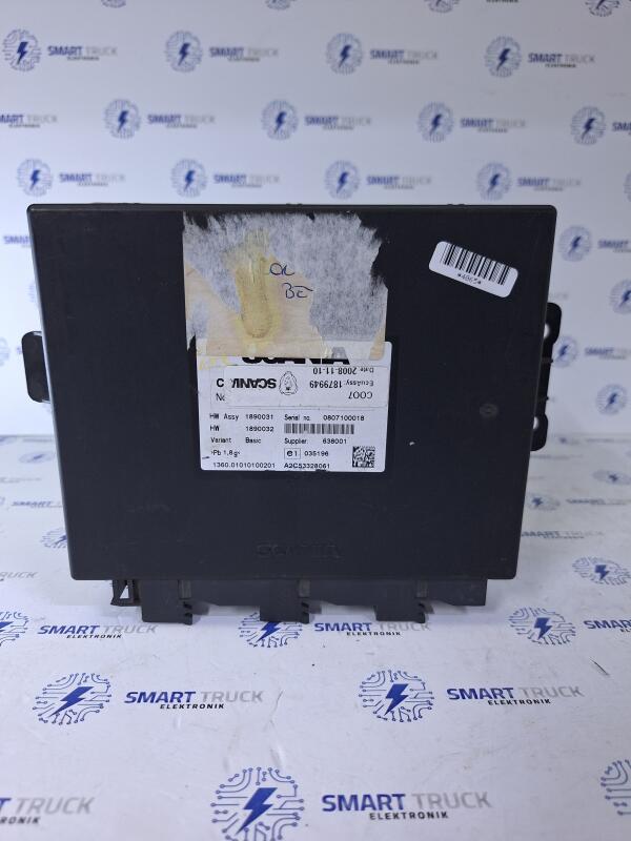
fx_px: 559
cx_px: 316
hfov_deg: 58.9
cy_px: 420
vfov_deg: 73.9
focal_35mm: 23
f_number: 1.8
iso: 160
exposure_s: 1/50
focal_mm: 5.54
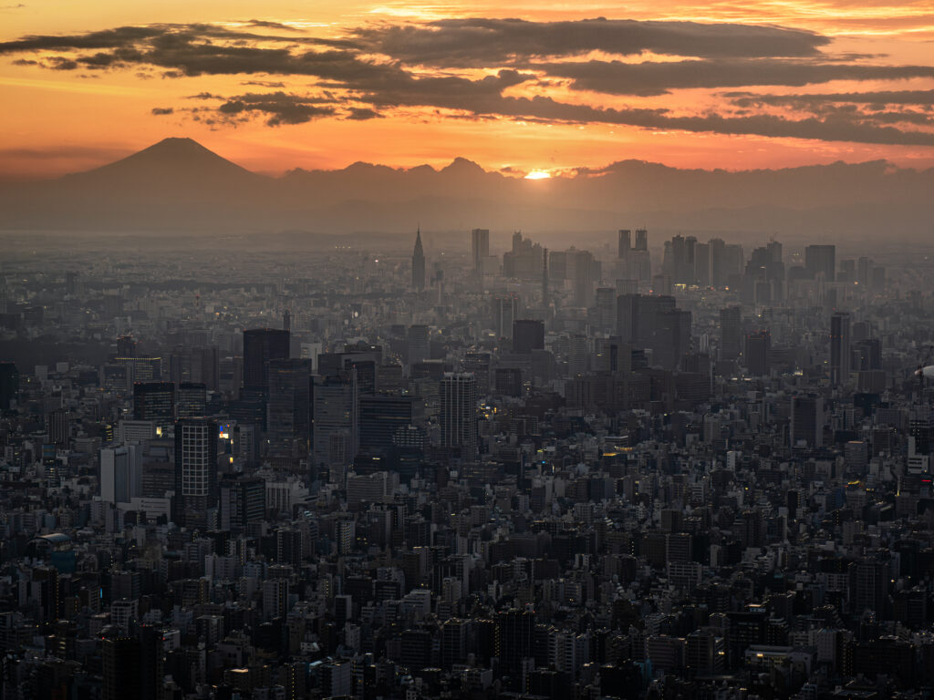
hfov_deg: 19.6
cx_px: 467
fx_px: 2698
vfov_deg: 14.8
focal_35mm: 100
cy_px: 350
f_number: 6.3
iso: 320
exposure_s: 1/50
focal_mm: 50
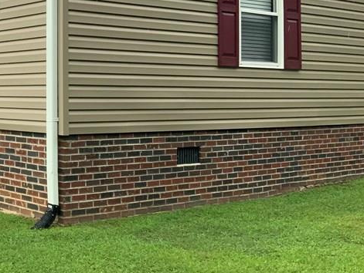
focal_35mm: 63
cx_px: -27
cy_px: 81
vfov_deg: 23.2
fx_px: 663
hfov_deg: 28.2
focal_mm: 3
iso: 16
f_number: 1.8
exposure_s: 1/562
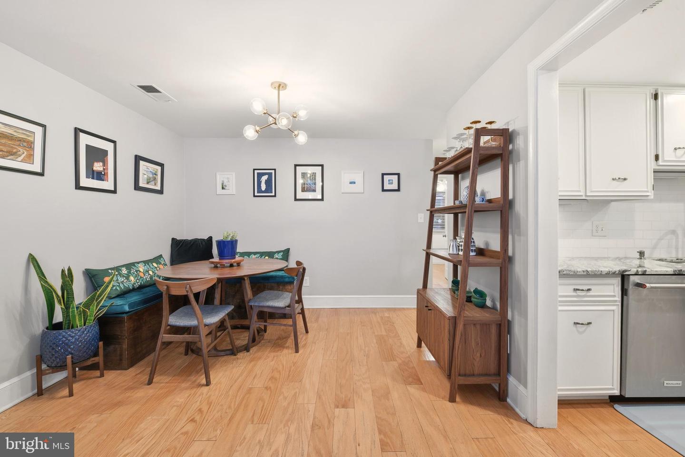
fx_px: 266
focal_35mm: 14
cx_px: 342
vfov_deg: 81.2
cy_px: 228
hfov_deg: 104.3
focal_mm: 14
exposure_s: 1/15
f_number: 10
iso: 250
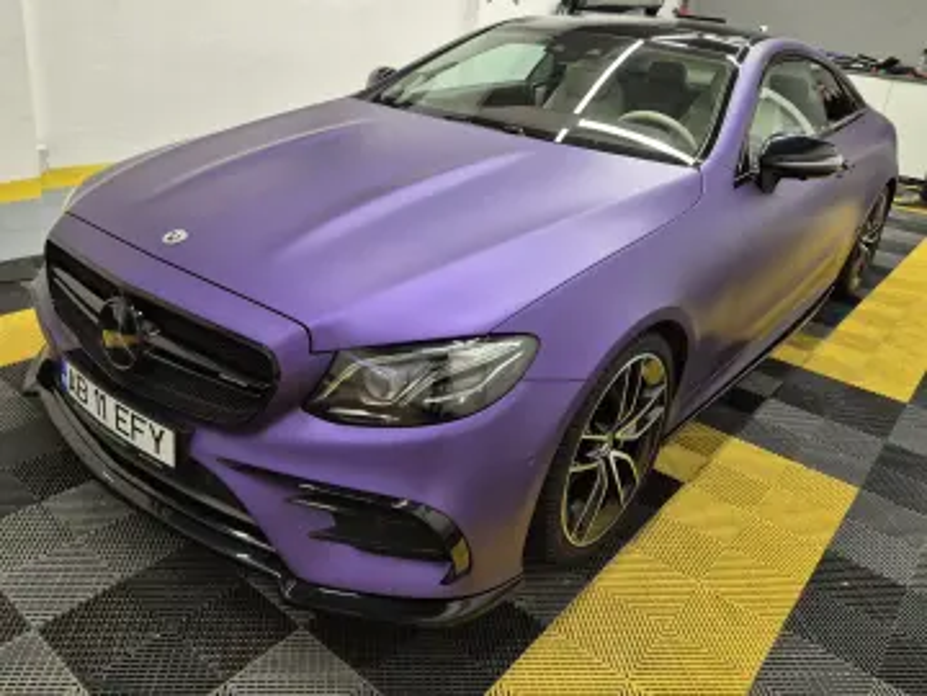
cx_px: 464
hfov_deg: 73.9
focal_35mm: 23
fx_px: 616
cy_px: 348
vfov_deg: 58.9
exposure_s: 1/100
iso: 200
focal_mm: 5.4
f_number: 1.8
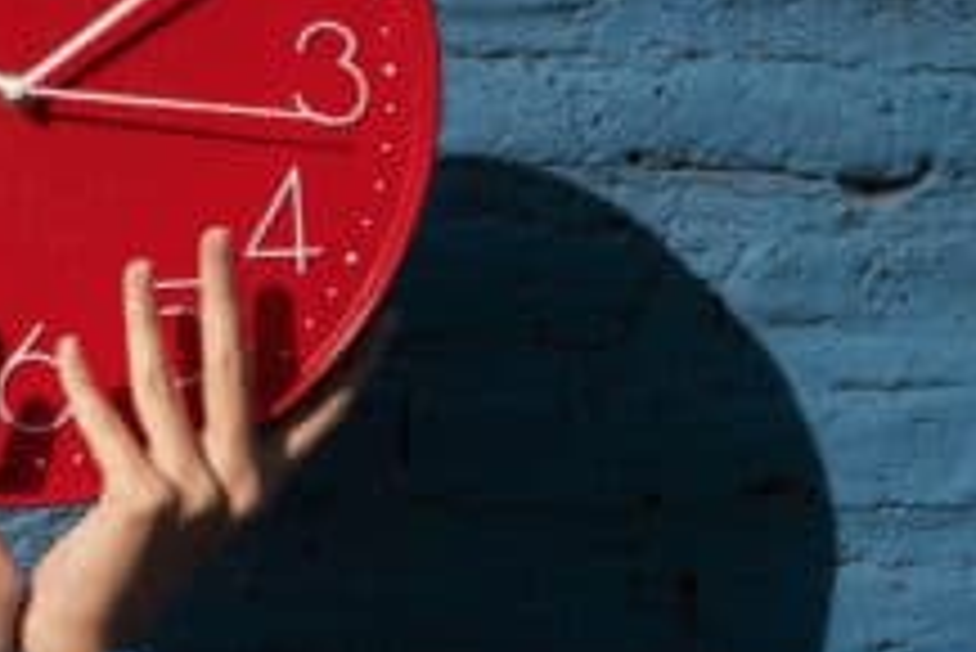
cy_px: 166
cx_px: 22
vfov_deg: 11.9
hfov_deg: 17.4
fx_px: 3120
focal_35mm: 115
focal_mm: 50
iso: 200
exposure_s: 1/1000
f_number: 7.1
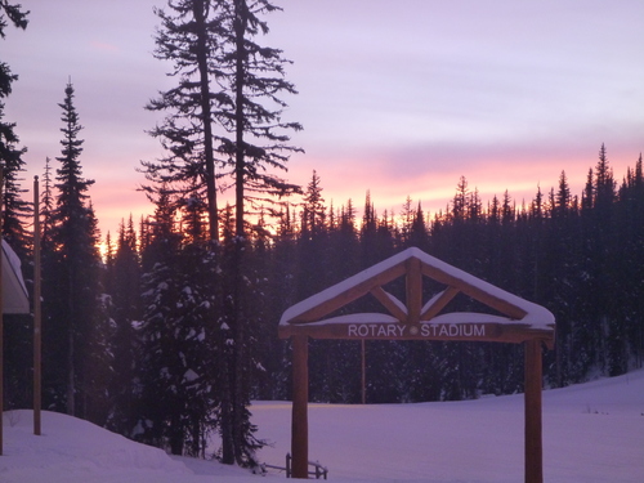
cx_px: 322
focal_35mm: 98
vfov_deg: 15.1
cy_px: 242
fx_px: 1823
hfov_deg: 20.0
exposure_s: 1/13
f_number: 5.7
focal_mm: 17.4
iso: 400
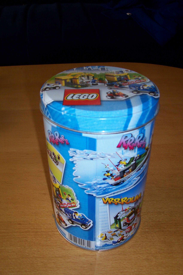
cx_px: 92
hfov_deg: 38.9
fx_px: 259
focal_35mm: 34
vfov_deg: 55.8
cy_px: 138
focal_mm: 5.6
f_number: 2.7
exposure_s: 1/60
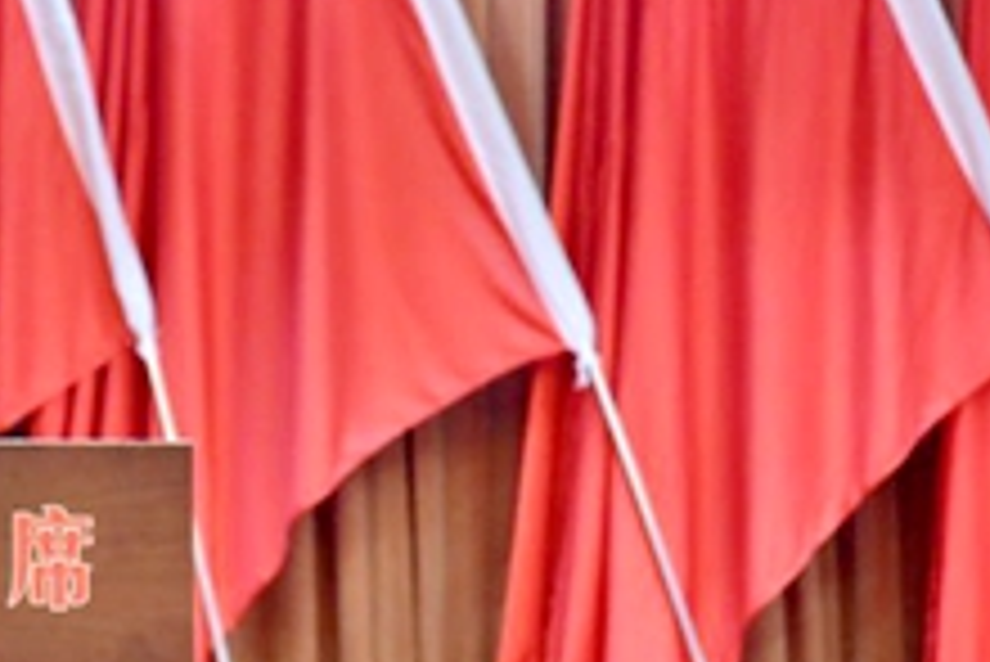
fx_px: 6879
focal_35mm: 250
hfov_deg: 8.2
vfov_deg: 5.5
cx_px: 4
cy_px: 554
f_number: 4
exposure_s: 1/50
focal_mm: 110
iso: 12800
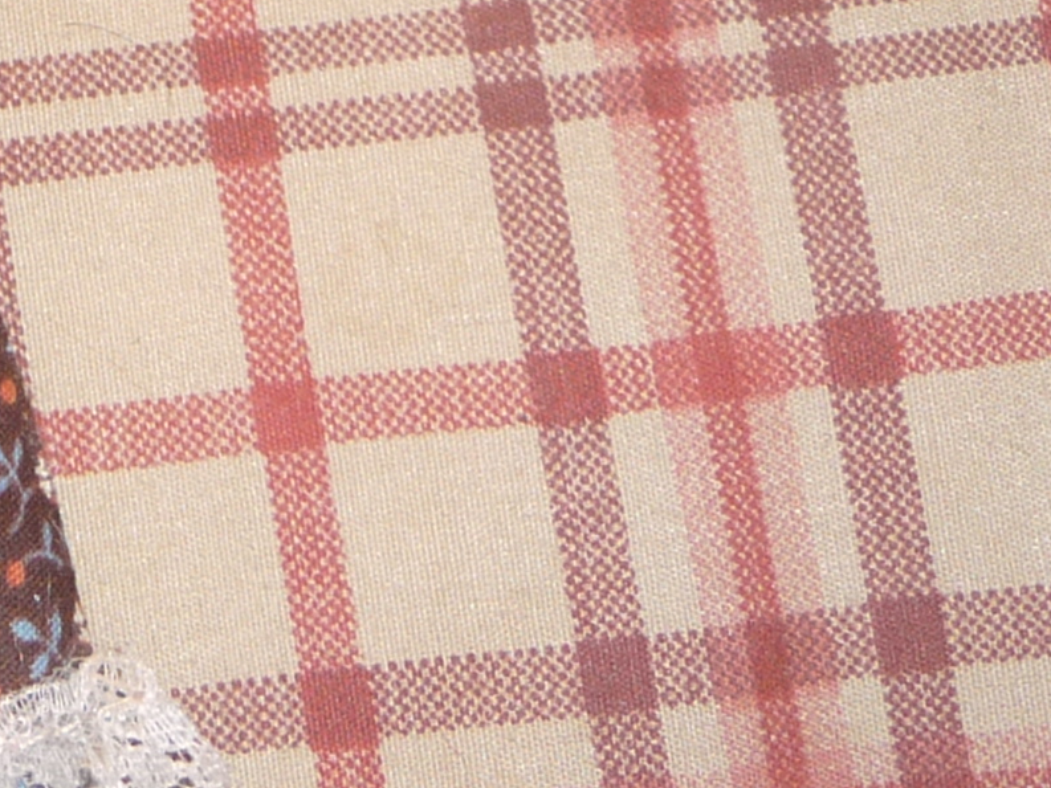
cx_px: -366
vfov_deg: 11.6
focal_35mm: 122
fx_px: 3705
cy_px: -441
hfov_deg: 15.3
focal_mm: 4.7
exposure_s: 1/30
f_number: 3.3
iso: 100
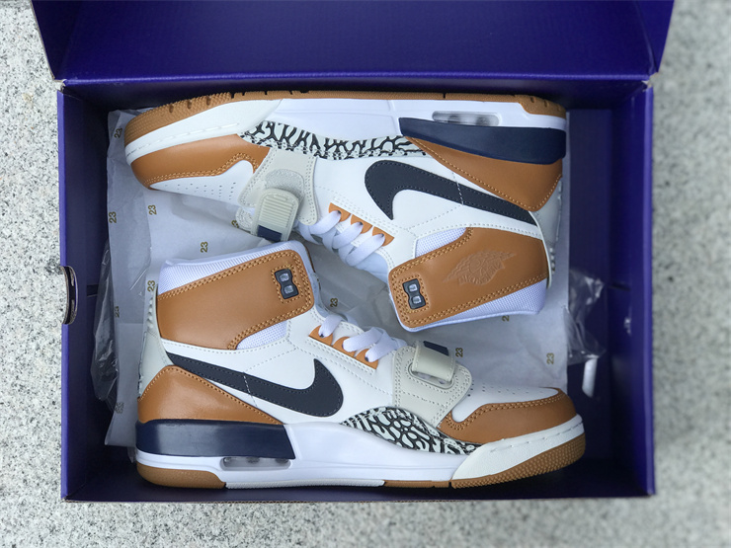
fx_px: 1204
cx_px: 366
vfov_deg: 25.7
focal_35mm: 57
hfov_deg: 33.8
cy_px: 274
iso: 20
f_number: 2.8
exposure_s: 1/332
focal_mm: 6.6
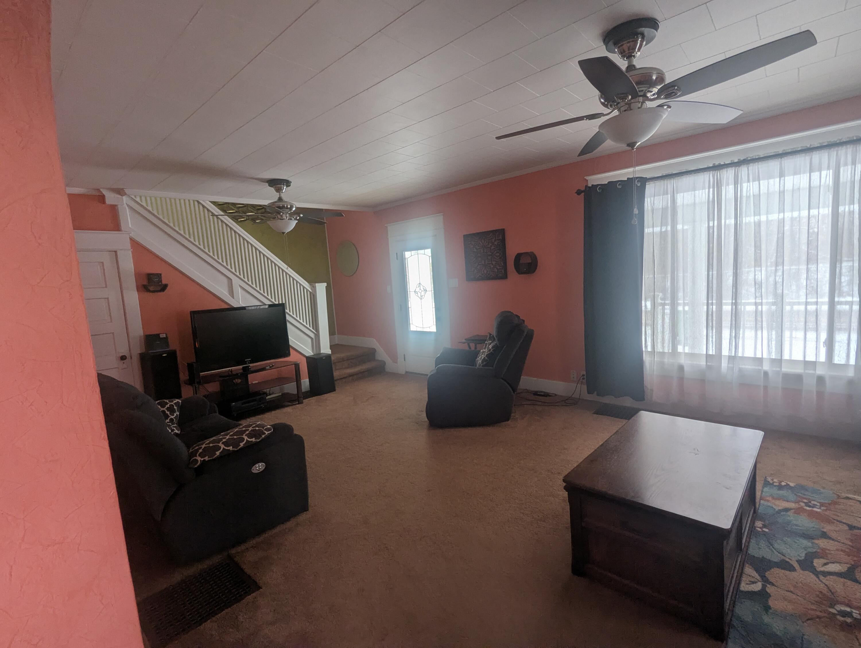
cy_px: 324
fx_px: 398
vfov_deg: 78.2
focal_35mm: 16
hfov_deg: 94.4
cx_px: 430
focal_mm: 2.35
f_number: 2.2
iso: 47
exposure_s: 1/41.7
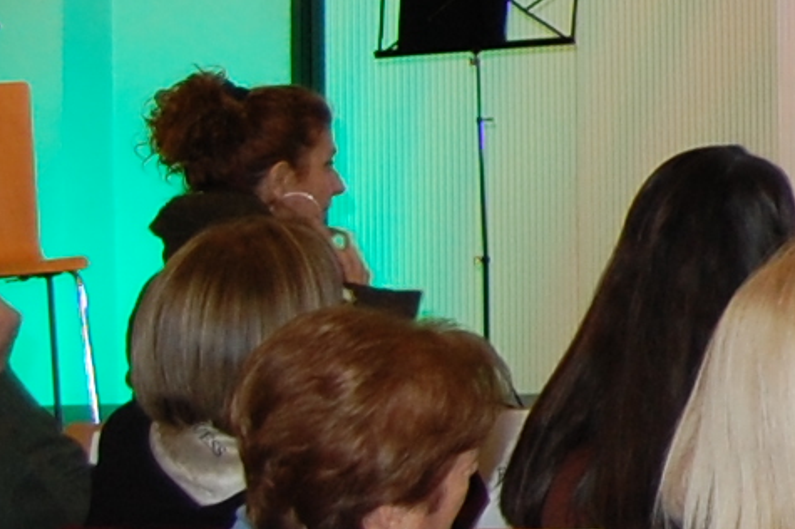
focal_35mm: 171
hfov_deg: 9.8
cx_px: 2191
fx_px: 3774
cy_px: -383
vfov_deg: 7.8
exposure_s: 1/60
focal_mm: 18
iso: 400
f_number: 3.5
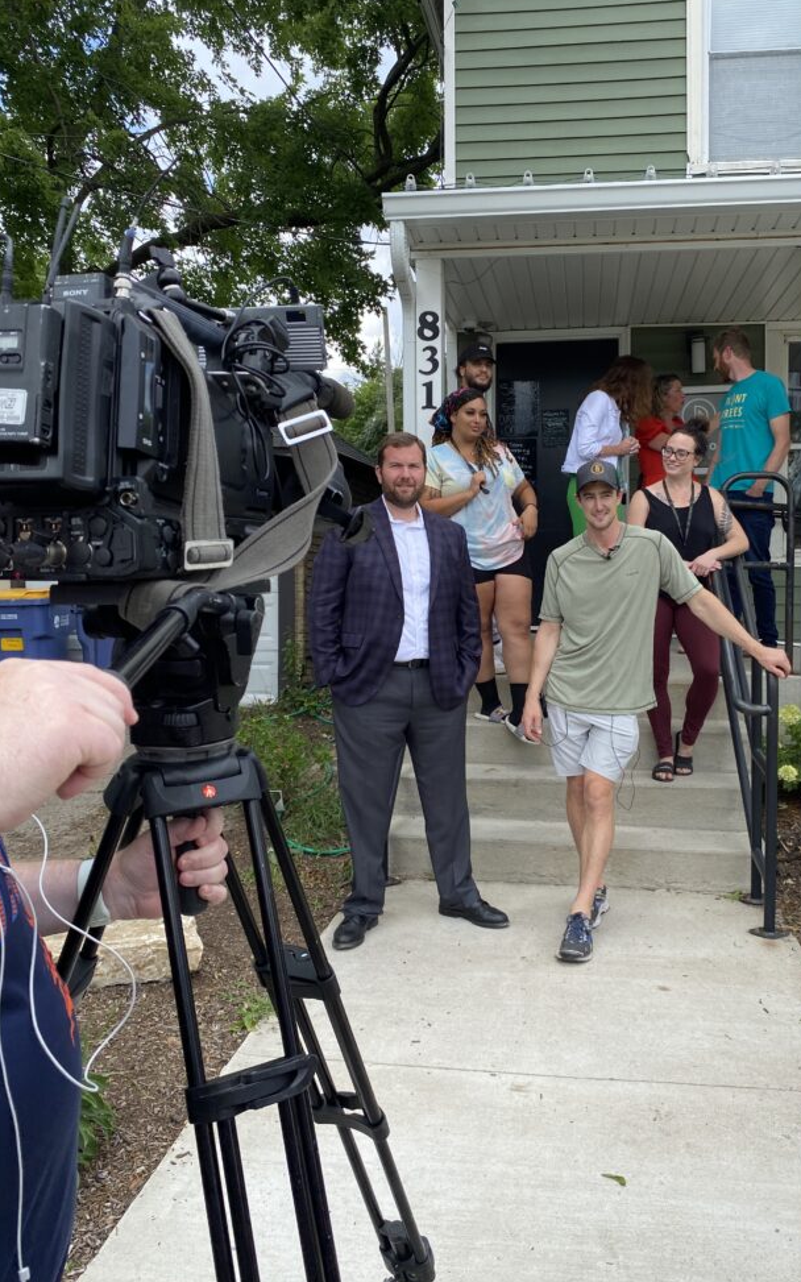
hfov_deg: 43.0
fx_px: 1013
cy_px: 619
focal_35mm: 29
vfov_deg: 64.6
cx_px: 461
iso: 32
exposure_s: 1/1025
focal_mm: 4.25
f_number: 1.8
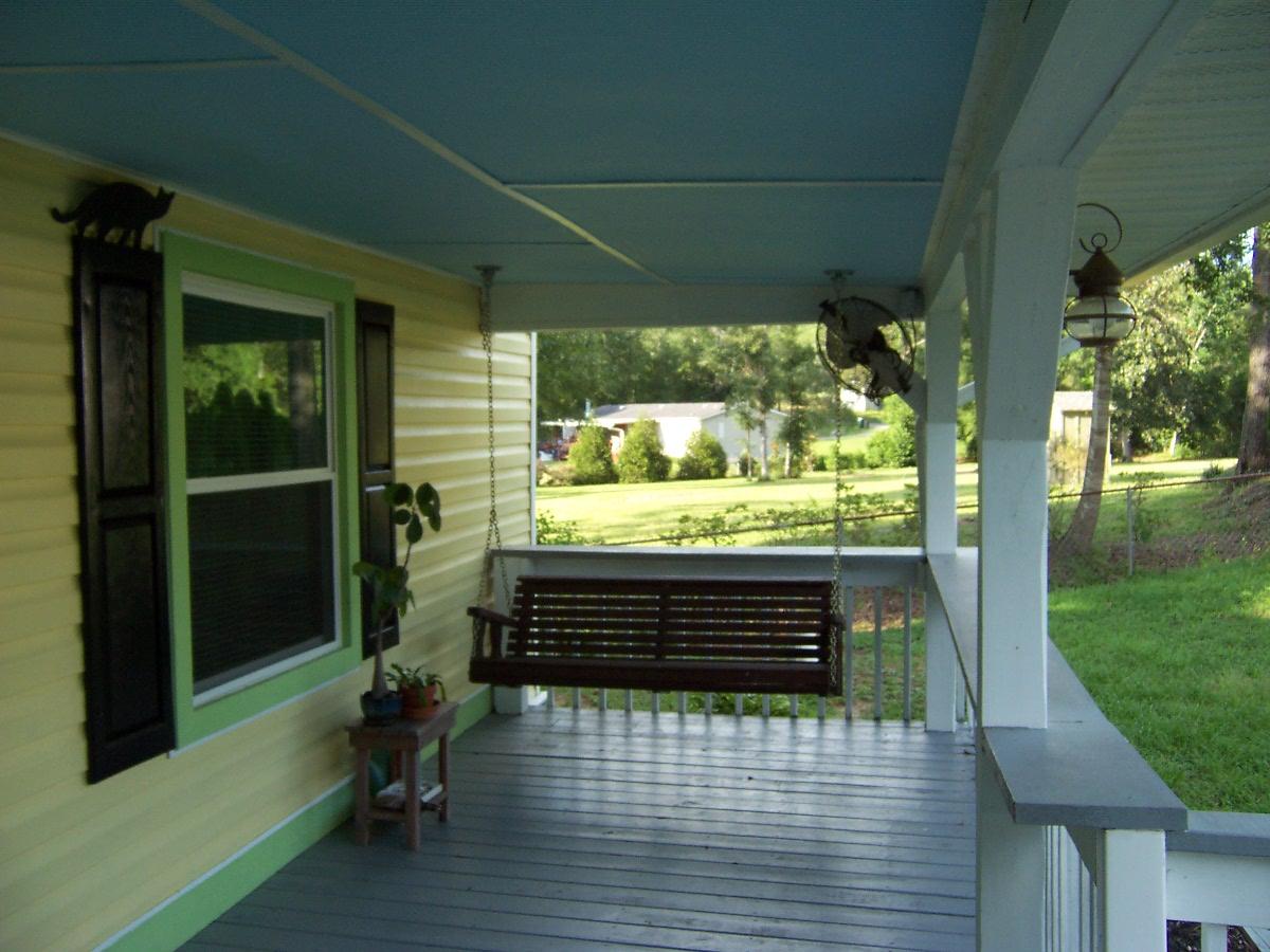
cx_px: 635
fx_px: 1211
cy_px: 476
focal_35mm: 33
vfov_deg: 42.9
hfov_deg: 55.4
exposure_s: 1/125
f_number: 3.4
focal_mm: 5.5
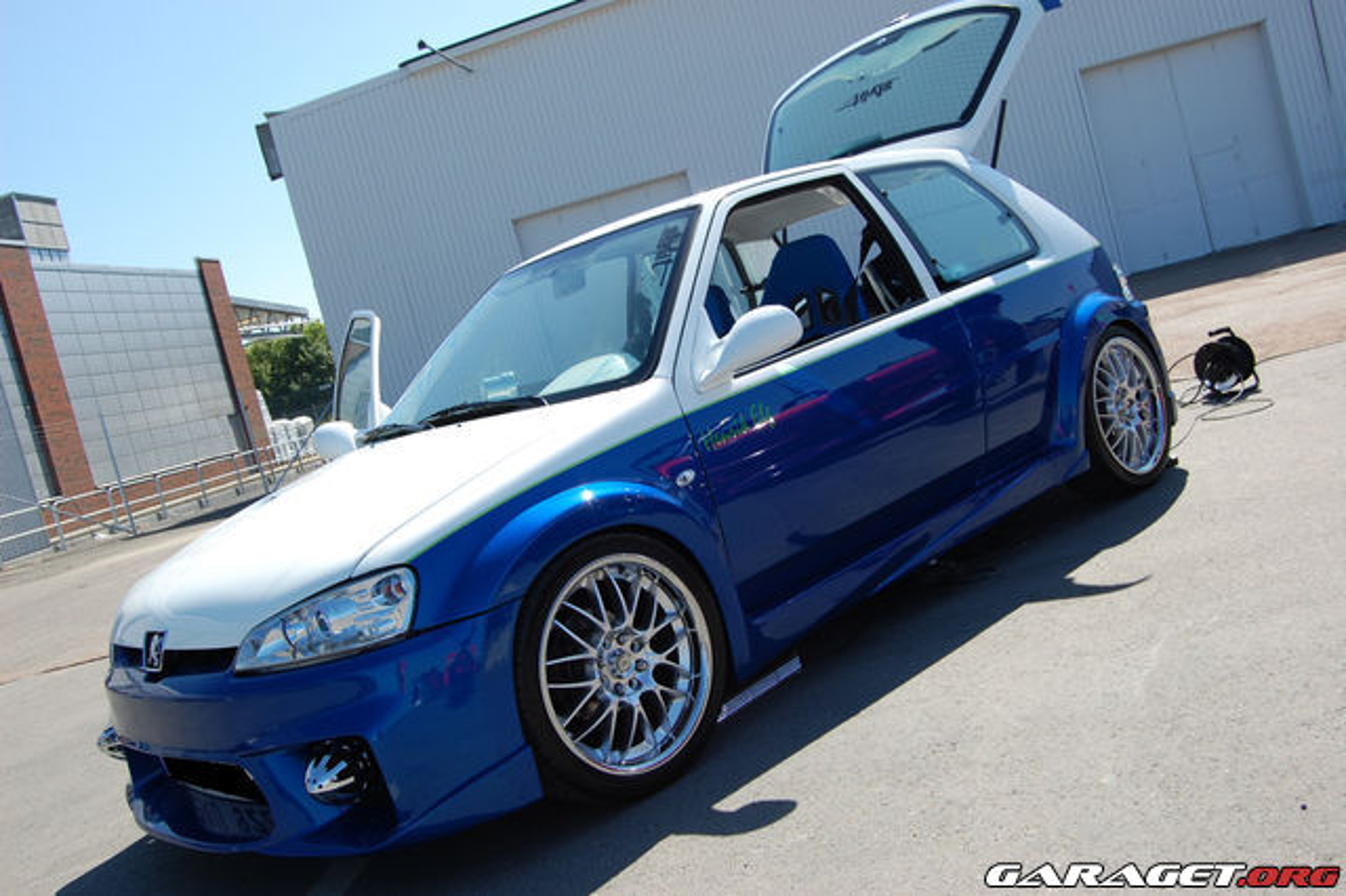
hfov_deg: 55.1
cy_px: 448
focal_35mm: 34
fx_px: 1289
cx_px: 673
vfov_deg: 38.3
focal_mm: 23
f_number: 9
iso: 200
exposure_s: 1/320
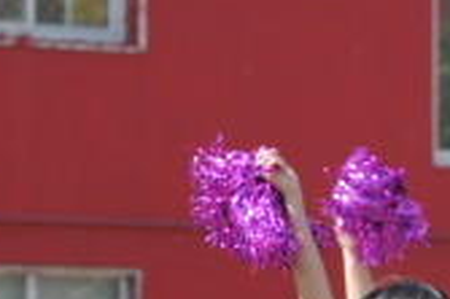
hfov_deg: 4.5
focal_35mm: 456
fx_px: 5694
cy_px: 539
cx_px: 504
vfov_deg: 3.0
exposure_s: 1/800
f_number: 6.3
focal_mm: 80
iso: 400
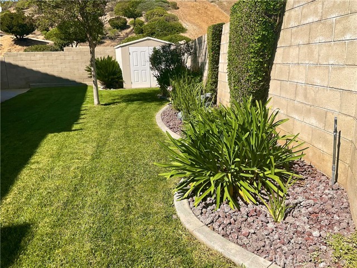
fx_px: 299
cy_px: 134
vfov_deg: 48.2
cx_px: 178
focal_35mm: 29
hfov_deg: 61.7
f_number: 1.8
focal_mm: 3
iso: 16
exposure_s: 1/2058
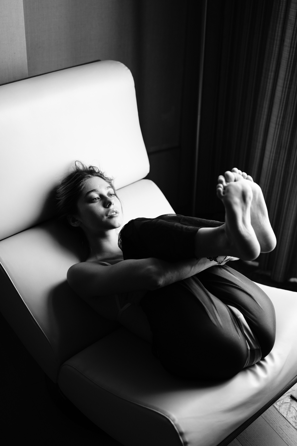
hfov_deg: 27.0
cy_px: 223
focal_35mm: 50
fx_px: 619
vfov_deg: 39.6
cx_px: 148
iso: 1250
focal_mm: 50
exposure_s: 1/125
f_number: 2.2
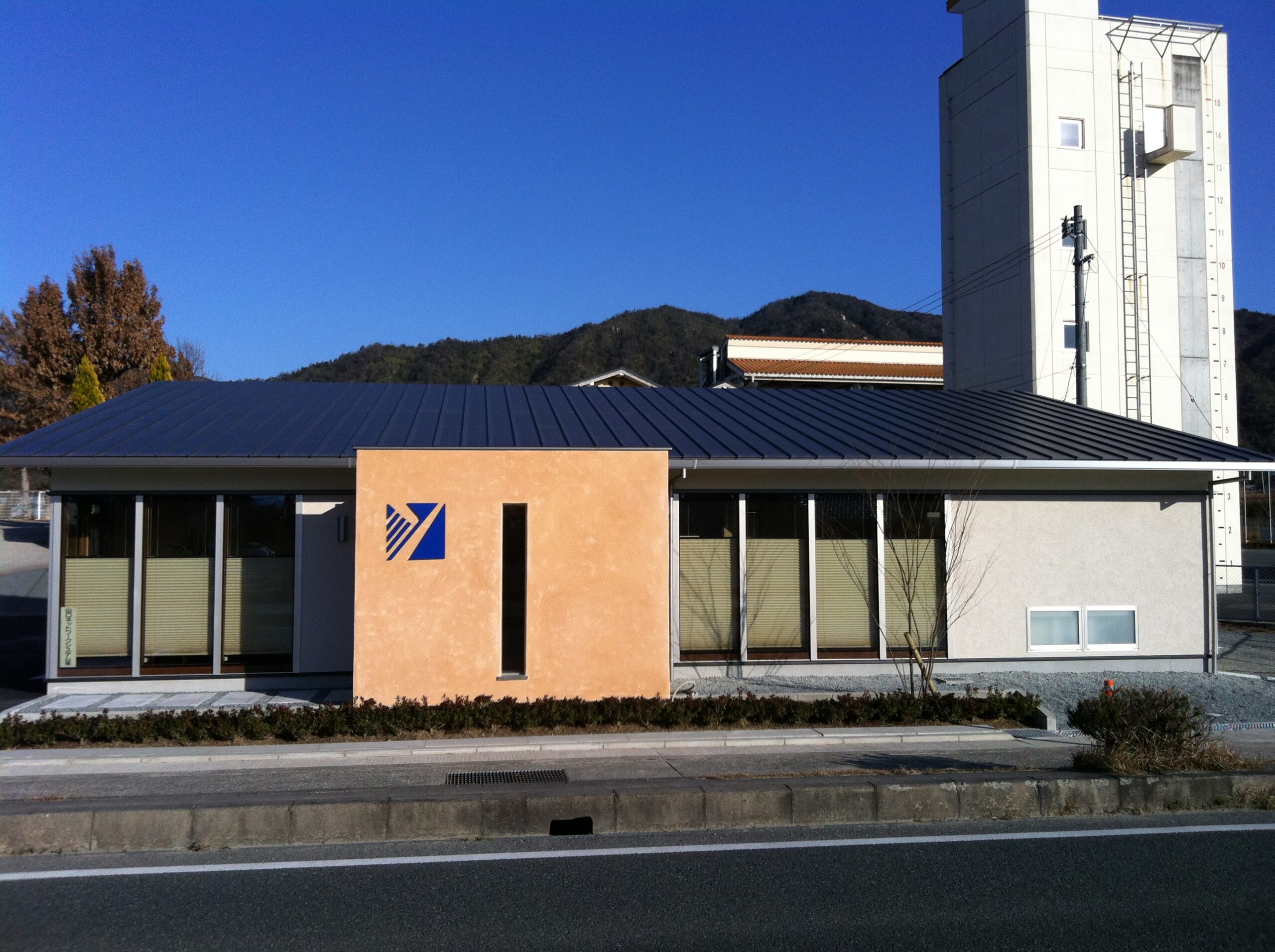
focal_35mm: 35
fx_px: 1287
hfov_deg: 52.7
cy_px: 476
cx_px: 638
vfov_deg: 40.6
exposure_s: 1/2011
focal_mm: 3.85
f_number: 2.8
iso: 80
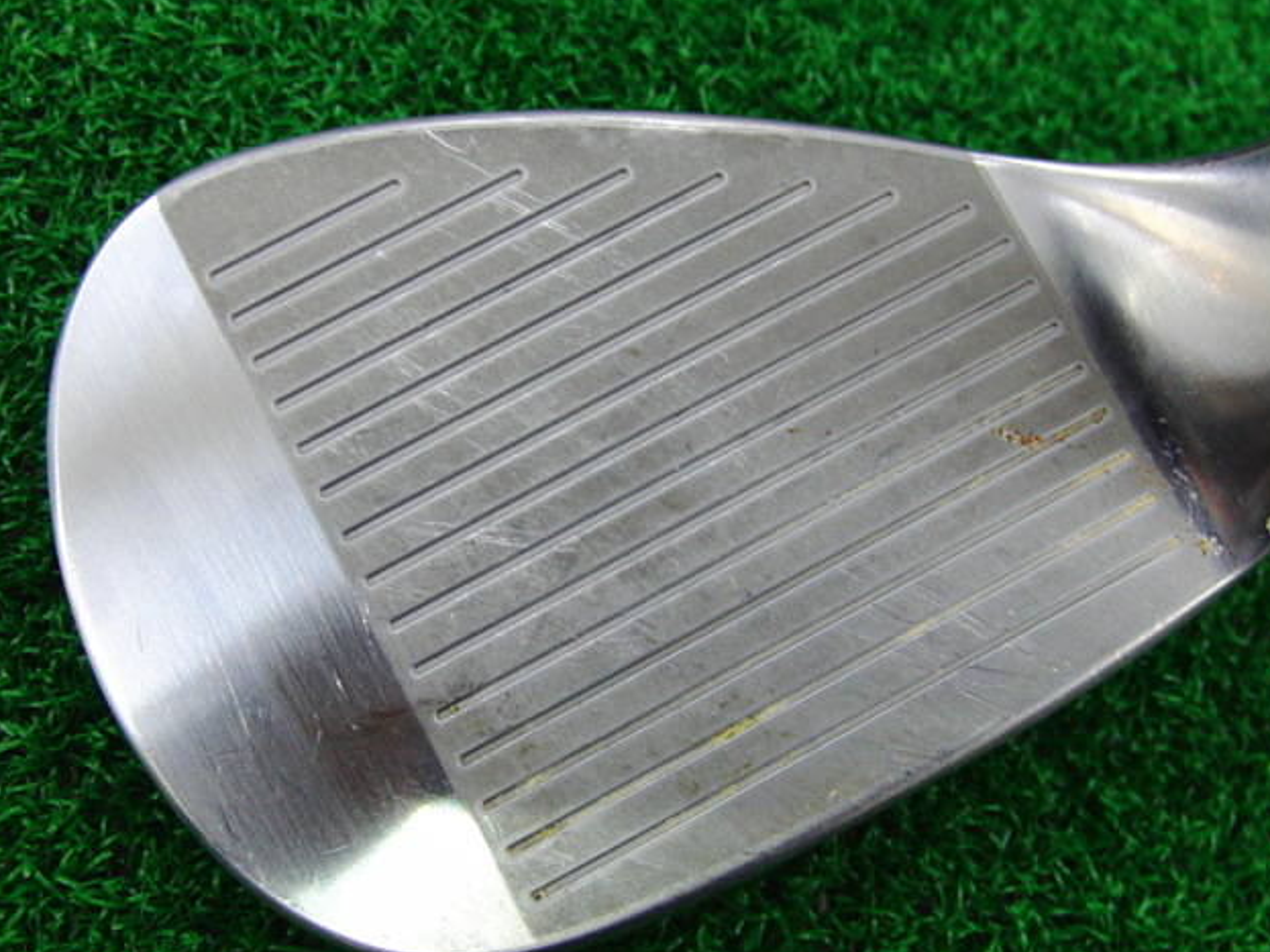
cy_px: 473
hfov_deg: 49.0
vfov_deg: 37.7
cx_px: 646
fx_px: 1394
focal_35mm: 38
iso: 400
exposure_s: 1/50
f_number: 3.6
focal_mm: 6.42
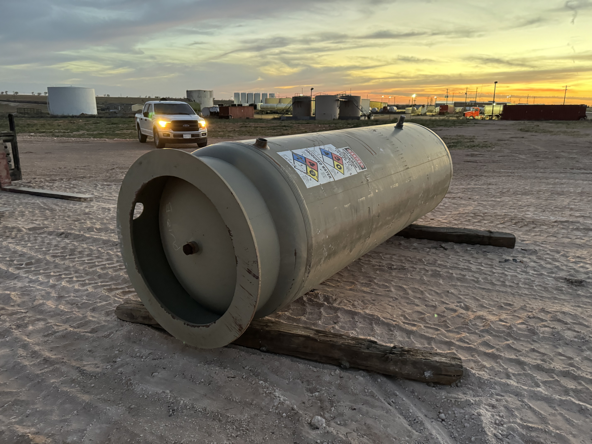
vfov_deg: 56.8
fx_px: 410
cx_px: 296
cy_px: 222
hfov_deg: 71.6
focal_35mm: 24
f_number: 1.78
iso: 800
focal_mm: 6.86
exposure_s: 1/36
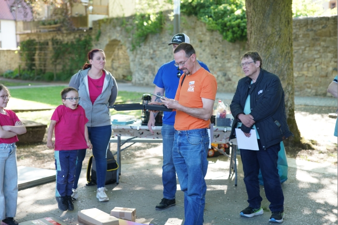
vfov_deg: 22.6
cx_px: 169
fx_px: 563
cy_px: 112
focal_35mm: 60
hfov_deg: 33.4
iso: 800
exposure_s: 1/320
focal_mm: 60
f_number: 3.5
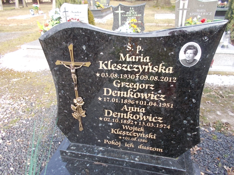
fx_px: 176
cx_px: 117
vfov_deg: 53.1
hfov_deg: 67.3
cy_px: 88
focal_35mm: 26
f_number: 3.2
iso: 80
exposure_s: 1/125
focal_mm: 4.6
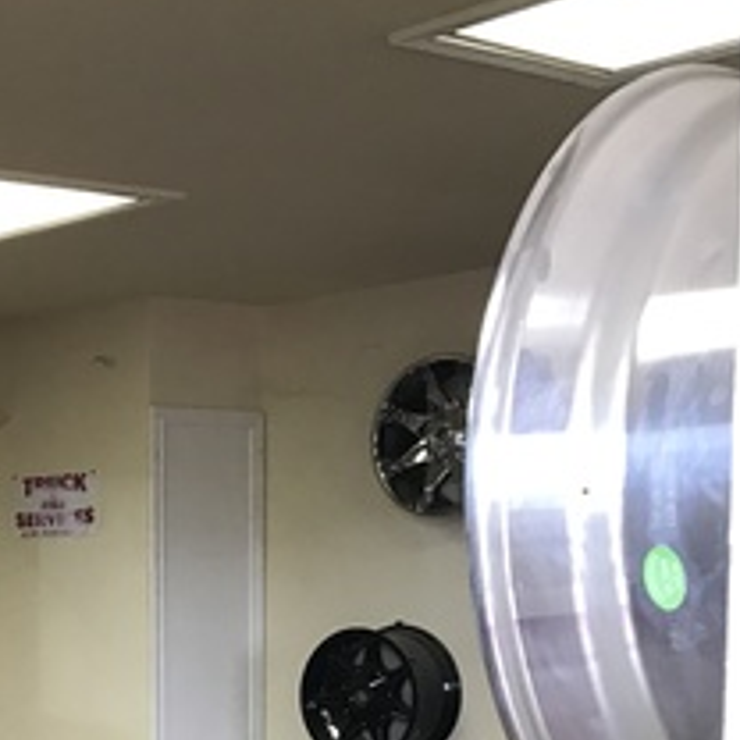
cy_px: 804
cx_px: -235
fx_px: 1838
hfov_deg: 20.7
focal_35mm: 76
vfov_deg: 21.6
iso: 32
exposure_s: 1/30
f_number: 1.8
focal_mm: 3.99
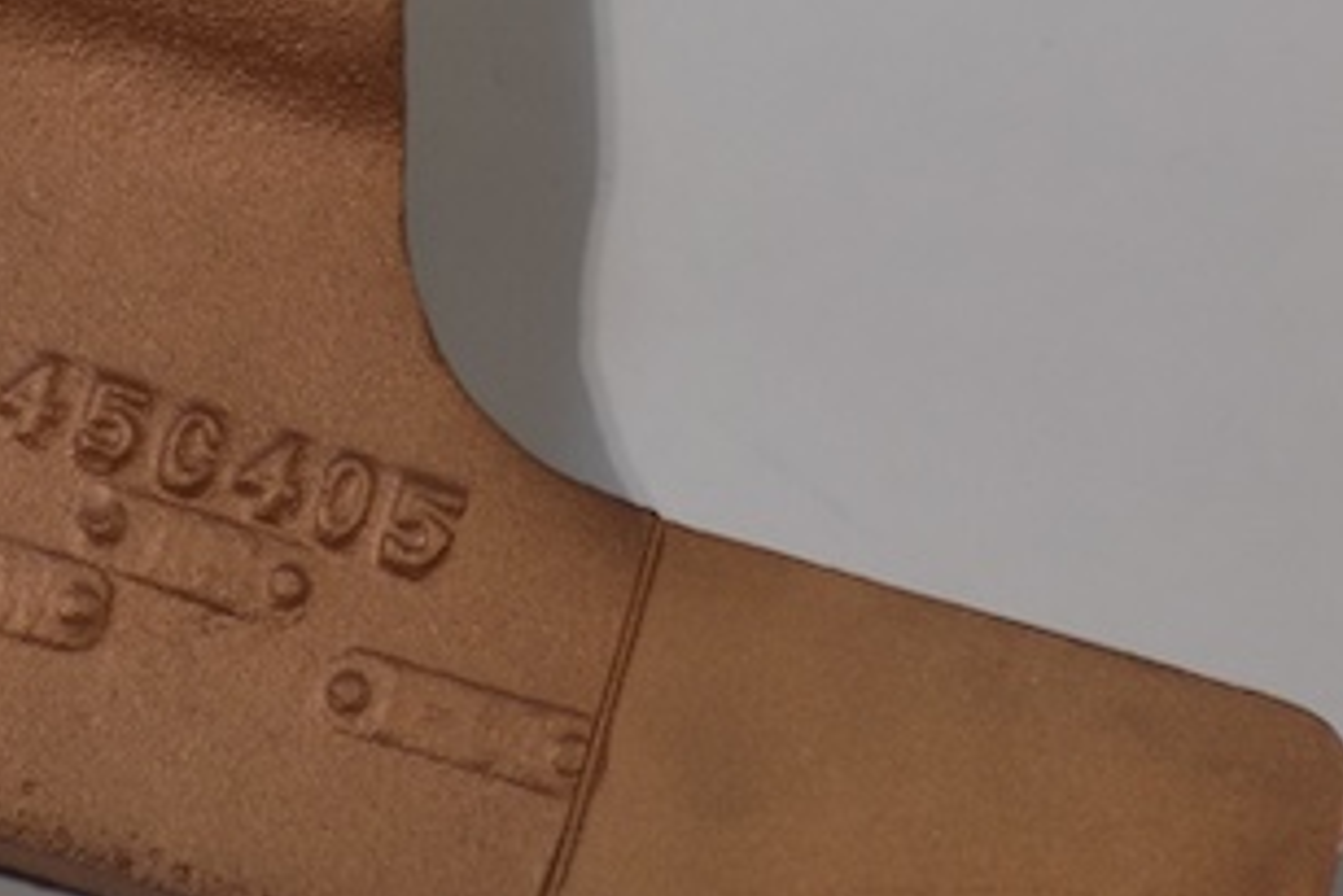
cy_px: 345
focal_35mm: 120
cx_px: 70
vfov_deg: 11.4
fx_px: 4479
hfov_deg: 16.8
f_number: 4
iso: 80
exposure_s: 1/40
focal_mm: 10.5
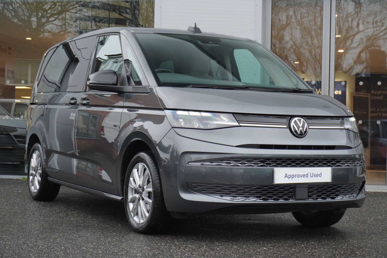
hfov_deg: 30.1
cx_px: 194
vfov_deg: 20.3
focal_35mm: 67
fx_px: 720
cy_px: 130
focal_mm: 44
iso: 1250
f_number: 5.6
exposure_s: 1/200
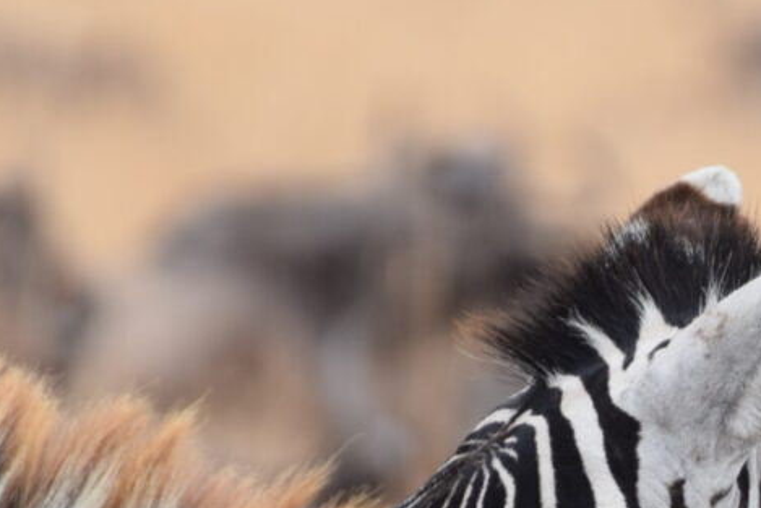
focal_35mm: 1534
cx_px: 665
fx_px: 32435
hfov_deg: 1.3
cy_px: 652
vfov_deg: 0.9
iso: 200
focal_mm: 300
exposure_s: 1/640
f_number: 6.3
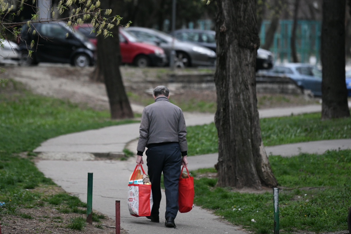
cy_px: 82
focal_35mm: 236
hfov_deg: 8.7
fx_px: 2301
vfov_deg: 5.8
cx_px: 145
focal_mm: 180
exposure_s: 1/400
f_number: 2.8
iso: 3200
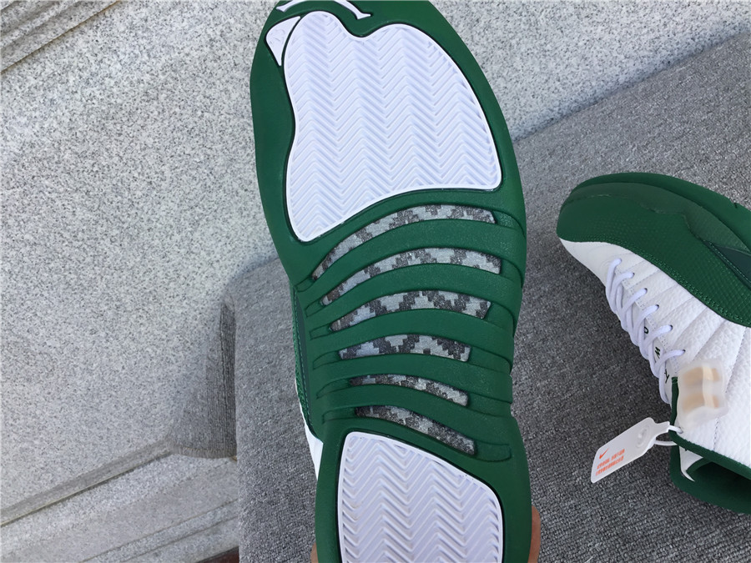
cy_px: 282
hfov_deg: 58.4
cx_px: 376
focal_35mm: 31
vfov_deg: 45.4
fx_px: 673
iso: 25
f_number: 2.4
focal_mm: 3.3
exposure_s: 1/206
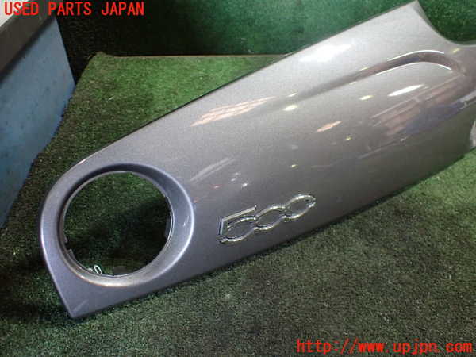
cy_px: 178
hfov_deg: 60.0
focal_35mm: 30
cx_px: 238
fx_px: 413
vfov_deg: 46.8
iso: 800
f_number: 2.3
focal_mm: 5.4
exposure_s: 1/80
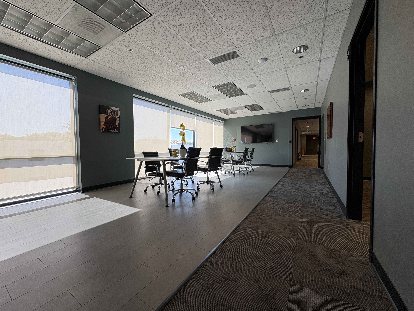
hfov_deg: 102.1
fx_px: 167
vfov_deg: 85.7
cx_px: 207
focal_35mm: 14
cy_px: 156
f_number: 2.2
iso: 40
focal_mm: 2.22
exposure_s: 1/107
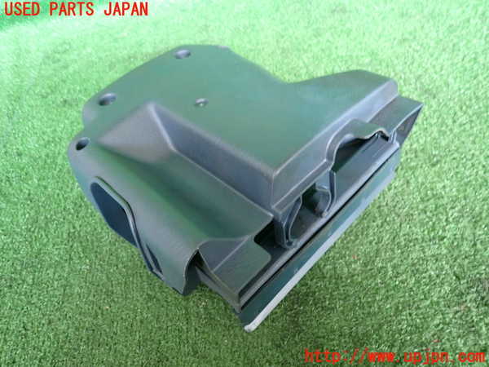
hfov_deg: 69.4
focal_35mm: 25
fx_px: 353
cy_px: 184
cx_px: 244
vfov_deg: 54.9
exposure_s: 1/30
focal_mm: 4.5
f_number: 2
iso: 250
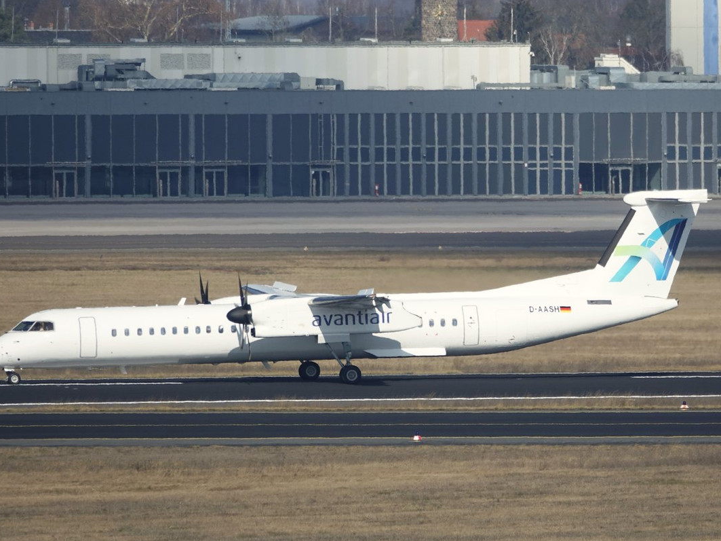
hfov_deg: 3.1
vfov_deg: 2.3
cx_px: 336
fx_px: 13454
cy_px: 271
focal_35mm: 646
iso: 100
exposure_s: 1/1000
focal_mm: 218.32
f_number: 4.5
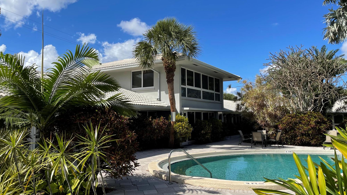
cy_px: 91
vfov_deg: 40.2
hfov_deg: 66.1
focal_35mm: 29
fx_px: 267
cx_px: 172
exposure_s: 1/4132
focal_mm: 4.2
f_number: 1.6
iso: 32
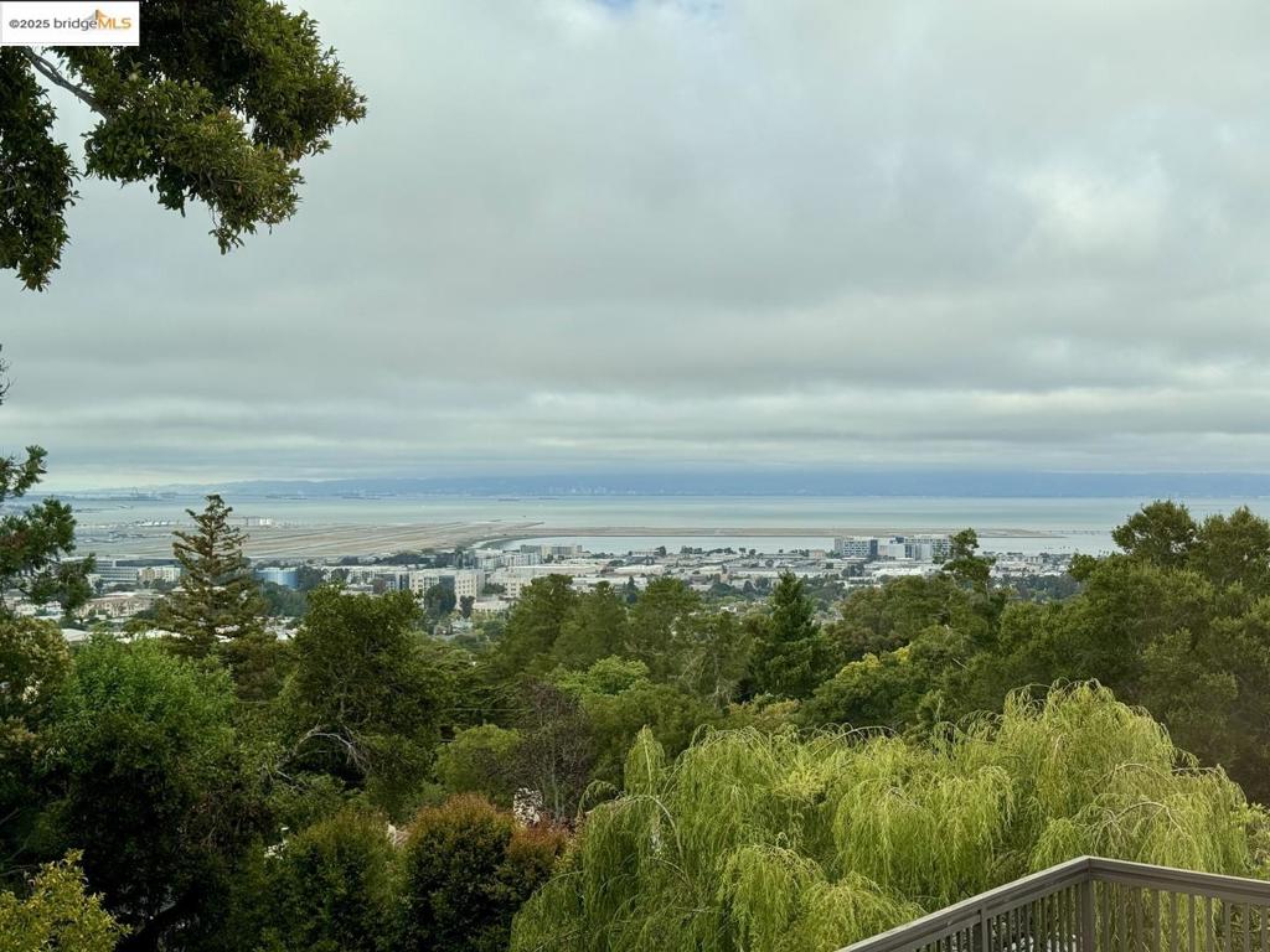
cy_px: 476
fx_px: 1761
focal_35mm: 48
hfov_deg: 39.7
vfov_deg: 30.3
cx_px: 635
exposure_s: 1/2252
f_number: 1.78
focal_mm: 6.76
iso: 64
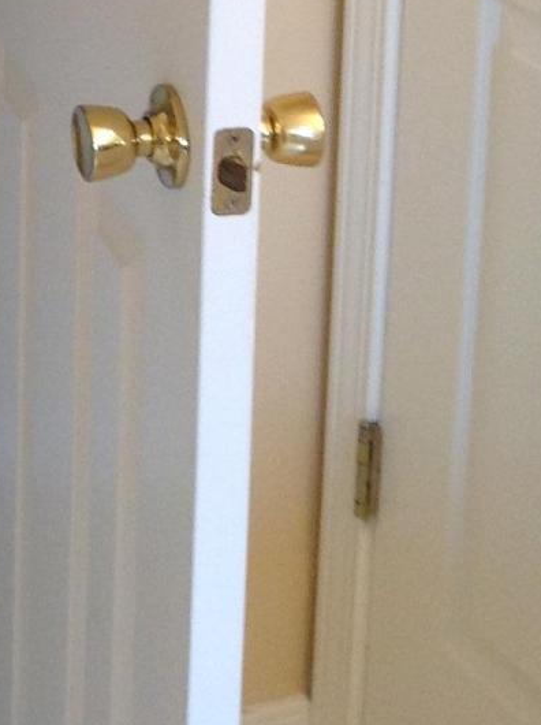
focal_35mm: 132
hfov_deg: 10.8
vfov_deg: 13.8
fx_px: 2757
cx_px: -244
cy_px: -465
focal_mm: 4.28
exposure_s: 1/30
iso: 64
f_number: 2.4
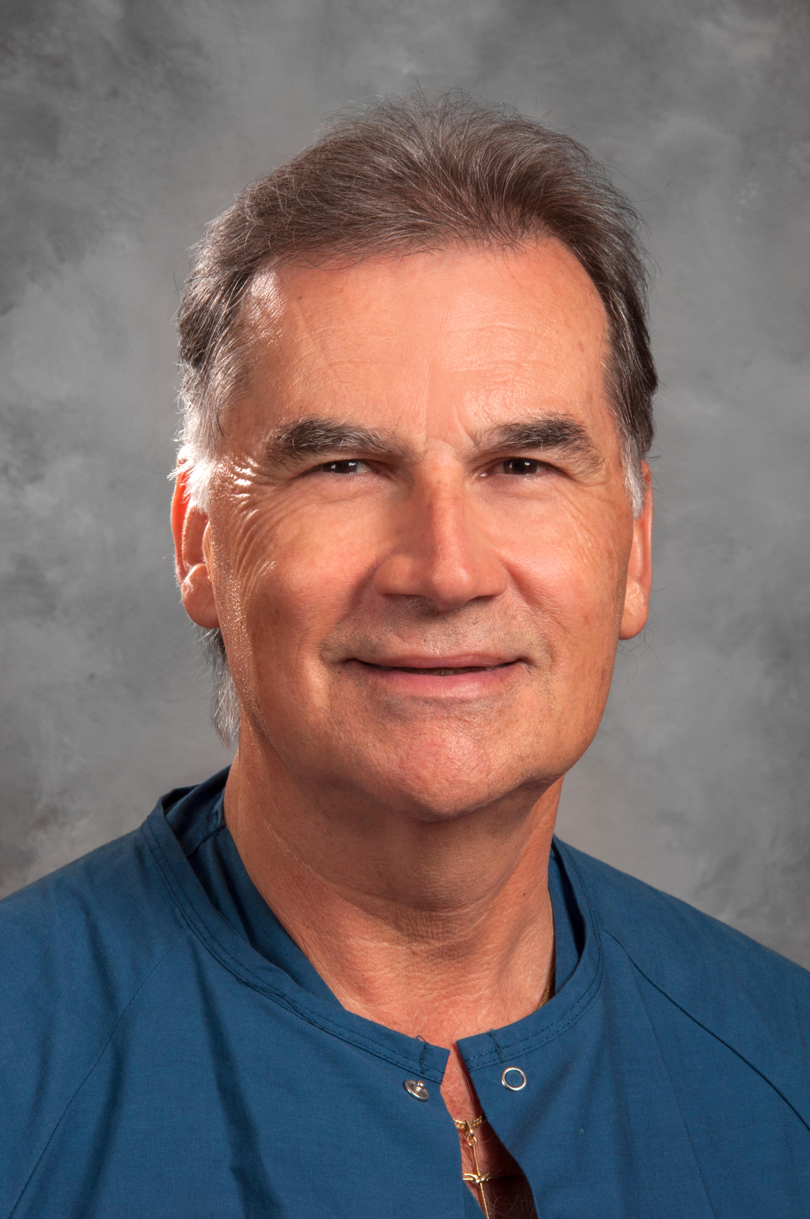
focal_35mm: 128
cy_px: 610
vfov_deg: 16.1
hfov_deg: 10.7
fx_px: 4314
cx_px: 405
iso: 200
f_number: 22
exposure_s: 1/125
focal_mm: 85
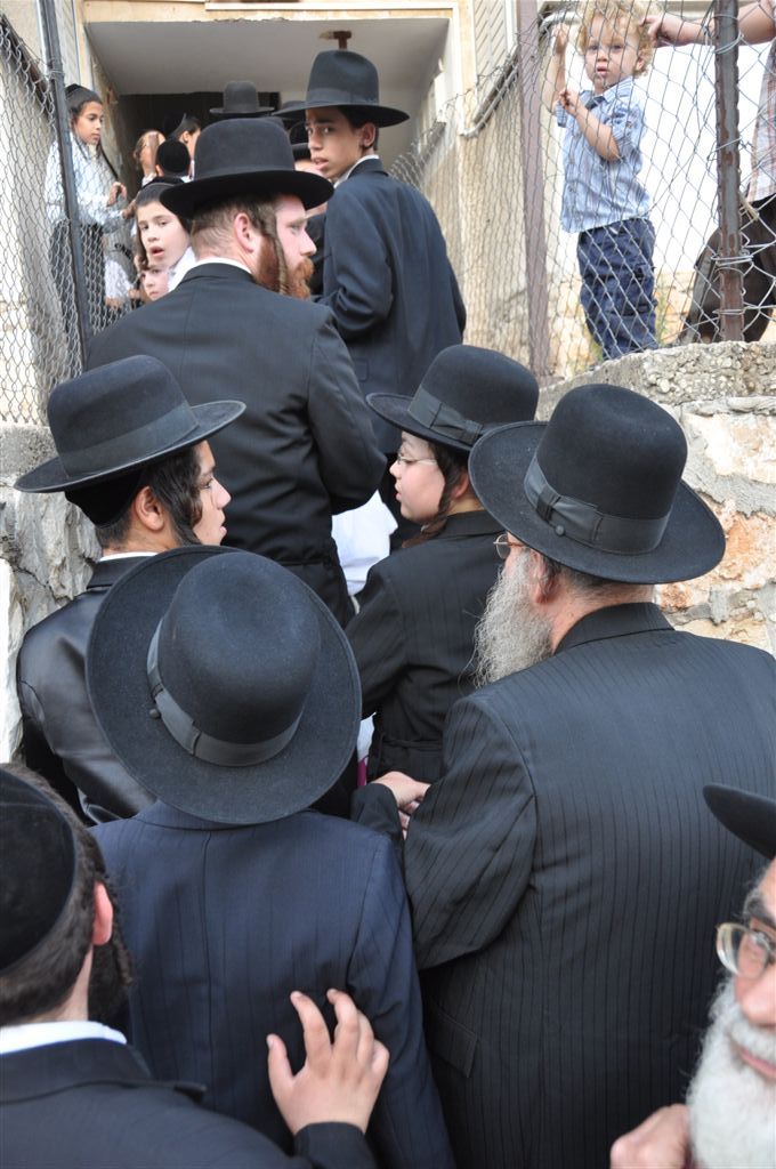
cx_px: 388
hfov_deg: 43.5
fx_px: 973
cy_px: 584
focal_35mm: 30
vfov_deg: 62.0
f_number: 5
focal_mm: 20
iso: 400
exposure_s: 1/100
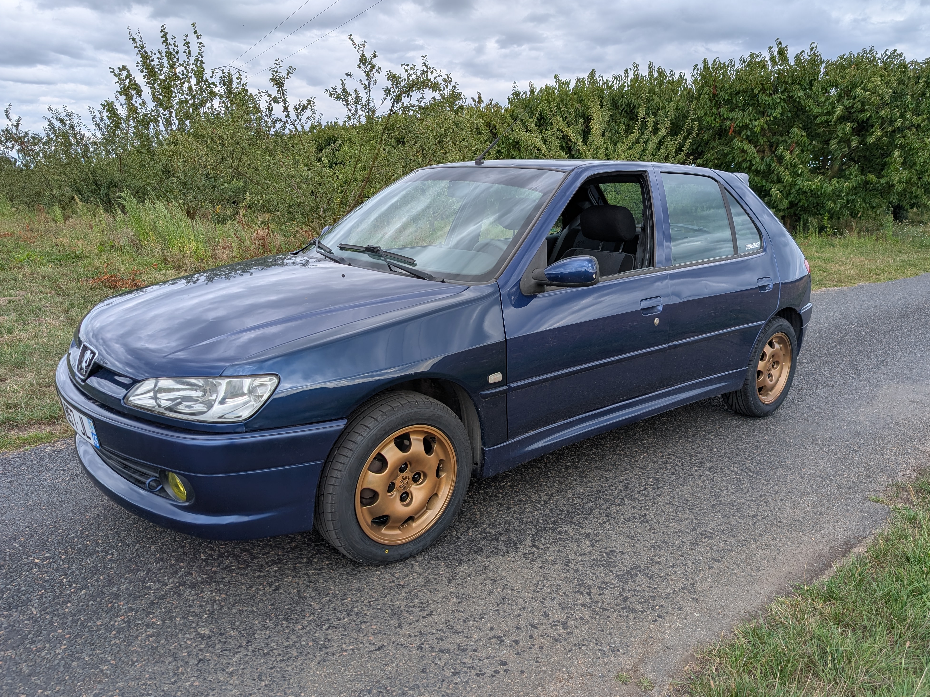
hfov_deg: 69.4
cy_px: 357
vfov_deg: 54.9
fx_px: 672
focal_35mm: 25
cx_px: 469
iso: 20
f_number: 1.68
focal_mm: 6.9
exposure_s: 1/459
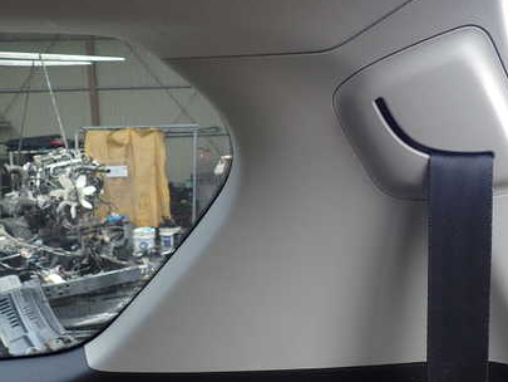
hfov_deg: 48.9
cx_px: 356
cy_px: 167
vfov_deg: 38.6
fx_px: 543
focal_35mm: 37
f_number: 2.8
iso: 100
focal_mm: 4.5
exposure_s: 1/100
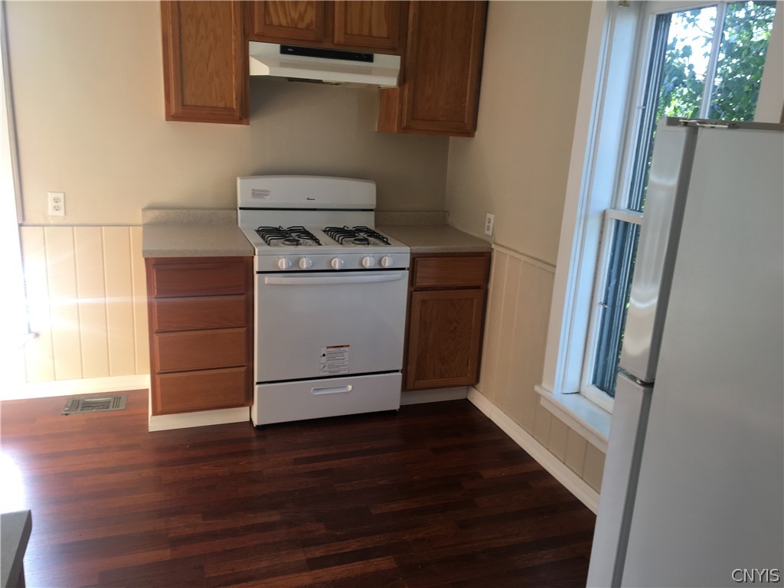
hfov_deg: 61.7
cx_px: 392
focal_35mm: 29
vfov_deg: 48.2
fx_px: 657
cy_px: 294
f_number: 2.2
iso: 25
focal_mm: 4.15
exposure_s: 1/60
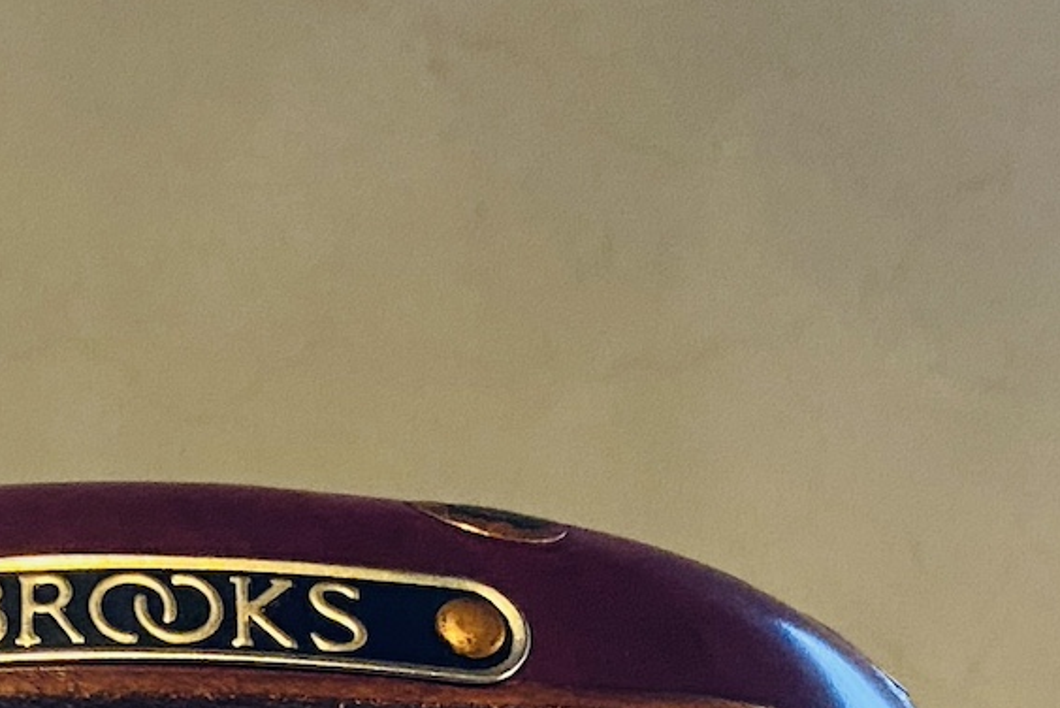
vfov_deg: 27.0
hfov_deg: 38.9
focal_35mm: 48
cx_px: 156
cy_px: 657
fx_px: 1414
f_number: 1.8
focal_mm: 4.25
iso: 320
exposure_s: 1/60
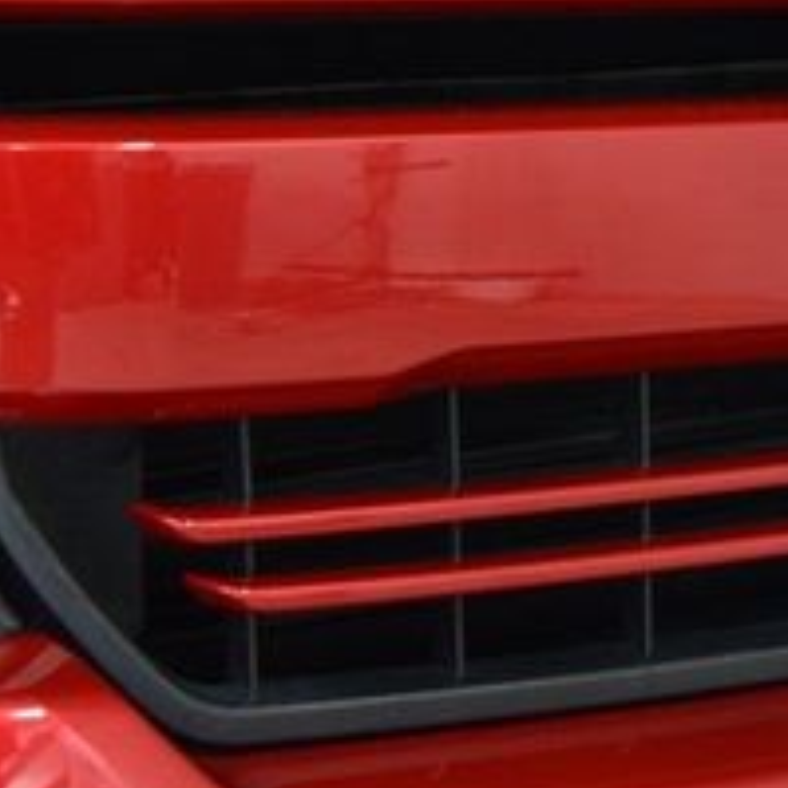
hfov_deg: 13.0
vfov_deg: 13.1
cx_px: 946
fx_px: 3374
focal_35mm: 131
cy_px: -18
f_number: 3.5
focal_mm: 32
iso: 1600
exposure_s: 1/60
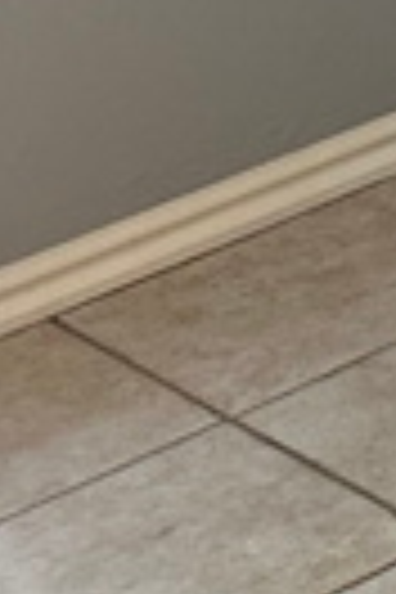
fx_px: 3465
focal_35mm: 210
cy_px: -1084
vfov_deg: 8.5
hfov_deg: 4.8
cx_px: 2300
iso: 125
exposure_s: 1/120
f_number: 1.5
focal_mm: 5.7
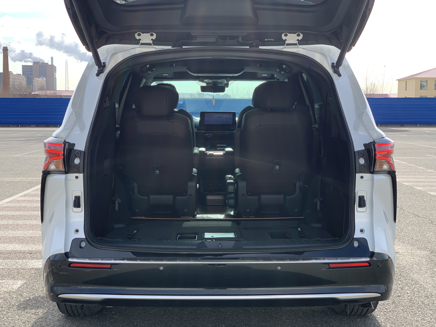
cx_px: 218
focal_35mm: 52
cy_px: 164
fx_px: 655
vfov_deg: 28.0
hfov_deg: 36.8
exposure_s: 1/326
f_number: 2.4
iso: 16
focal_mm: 6
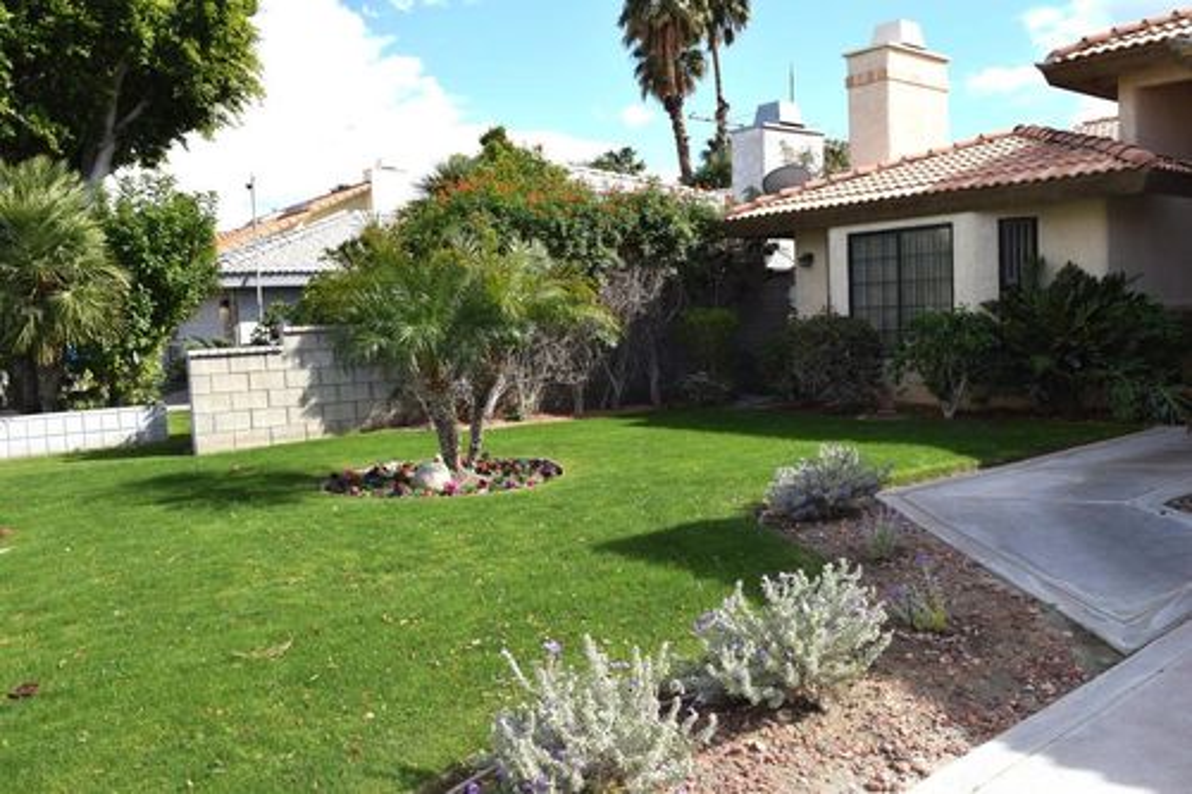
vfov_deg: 43.6
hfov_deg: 61.9
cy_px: 397
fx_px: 993
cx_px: 596
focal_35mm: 30
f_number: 10
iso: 100
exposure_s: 1/200
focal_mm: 20
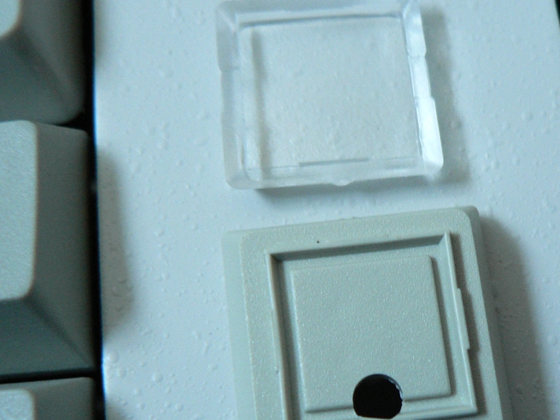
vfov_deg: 24.4
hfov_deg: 32.0
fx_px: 971
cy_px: 234
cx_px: 356
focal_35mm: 60
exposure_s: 1/10
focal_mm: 6
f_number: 2.8
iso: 200
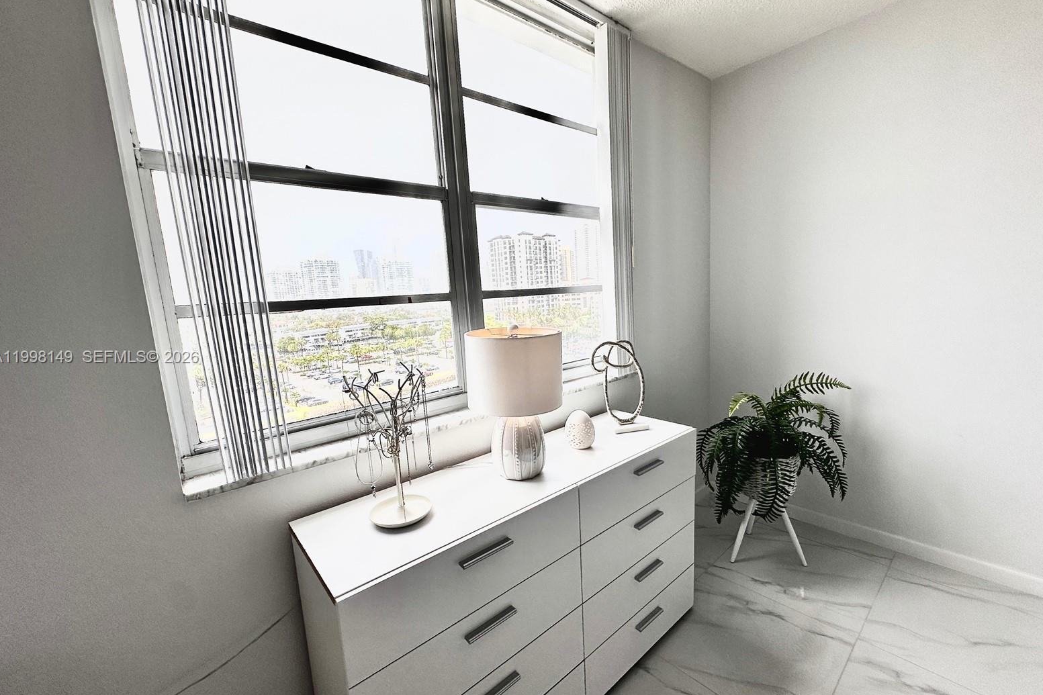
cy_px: 358
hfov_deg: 100.4
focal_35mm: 15
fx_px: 435
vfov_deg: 77.3
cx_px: 527
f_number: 2.2
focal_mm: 2.22
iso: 40
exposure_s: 1/842
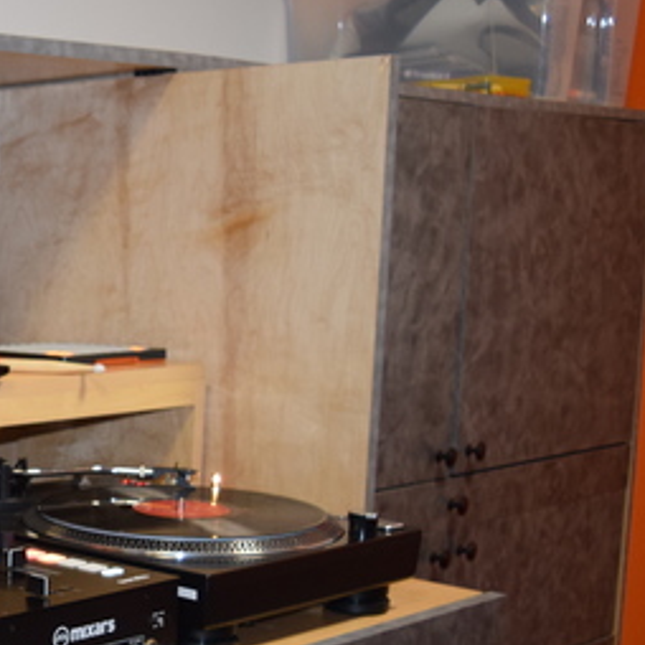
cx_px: -202
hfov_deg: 20.9
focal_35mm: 75
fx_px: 1581
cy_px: 519
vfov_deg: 22.7
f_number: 3.8
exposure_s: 1/60
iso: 1250
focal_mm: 22
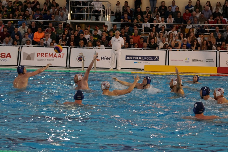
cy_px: 76
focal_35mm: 105
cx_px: 114
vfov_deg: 13.1
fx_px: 665
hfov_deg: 19.4
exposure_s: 1/320
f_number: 4.5
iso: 1250
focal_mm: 70
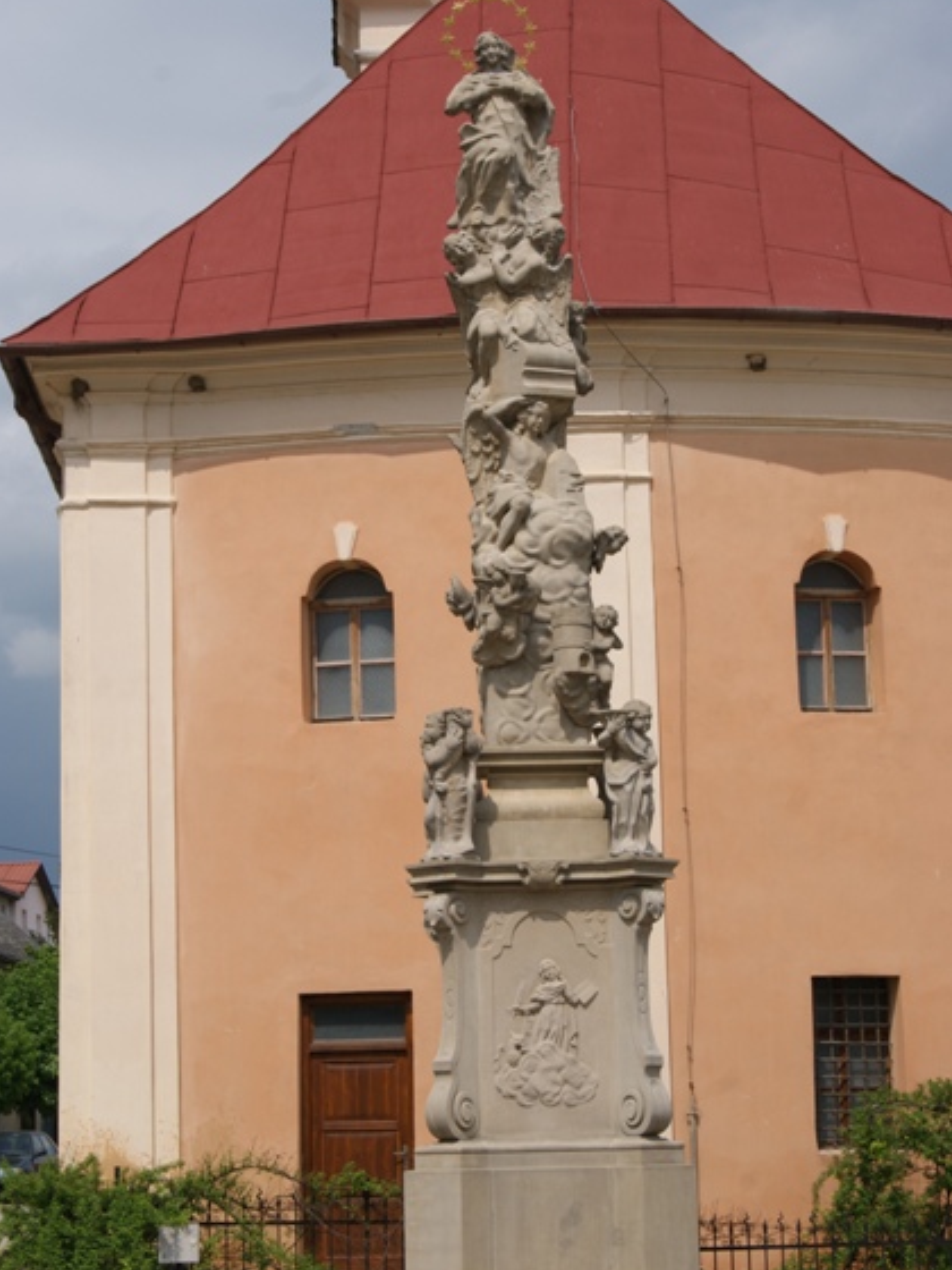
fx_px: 3320
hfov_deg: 16.3
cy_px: 624
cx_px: 471
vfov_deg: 21.6
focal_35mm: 91
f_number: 13
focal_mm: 55
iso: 100
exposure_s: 1/250
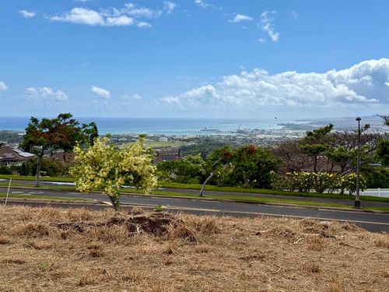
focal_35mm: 48
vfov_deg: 30.3
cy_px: 146
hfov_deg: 39.7
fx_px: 539
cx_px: 194
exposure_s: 1/11364
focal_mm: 6.76
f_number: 1.78
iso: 100
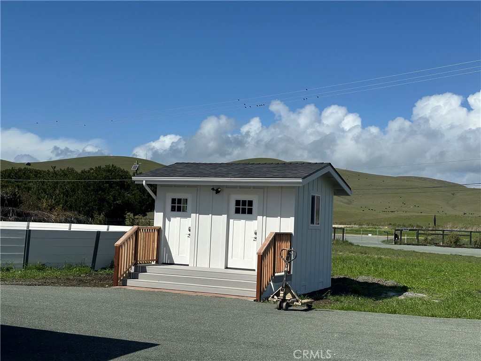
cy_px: 180
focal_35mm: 48
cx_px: 240
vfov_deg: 30.3
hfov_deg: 39.7
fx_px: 667
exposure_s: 1/7634
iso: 64
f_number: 1.78
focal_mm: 6.86
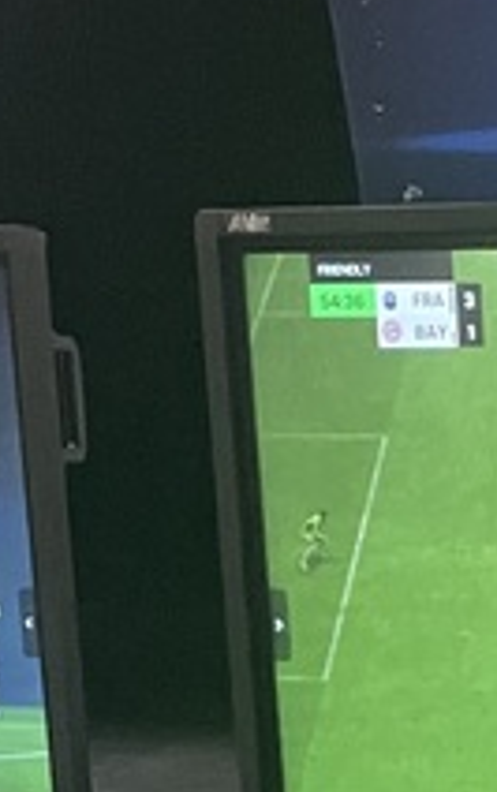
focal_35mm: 133
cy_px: 1136
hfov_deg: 9.3
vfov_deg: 14.7
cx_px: 990
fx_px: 2875
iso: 320
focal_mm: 4.2
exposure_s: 1/60
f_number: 1.6
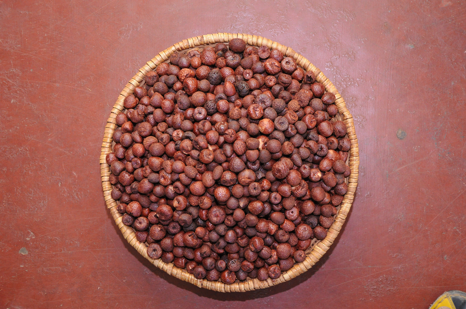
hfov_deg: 35.1
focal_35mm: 57
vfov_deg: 23.7
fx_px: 737
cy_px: 154
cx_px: 233
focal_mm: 38
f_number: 4.5
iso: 1250
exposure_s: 1/60
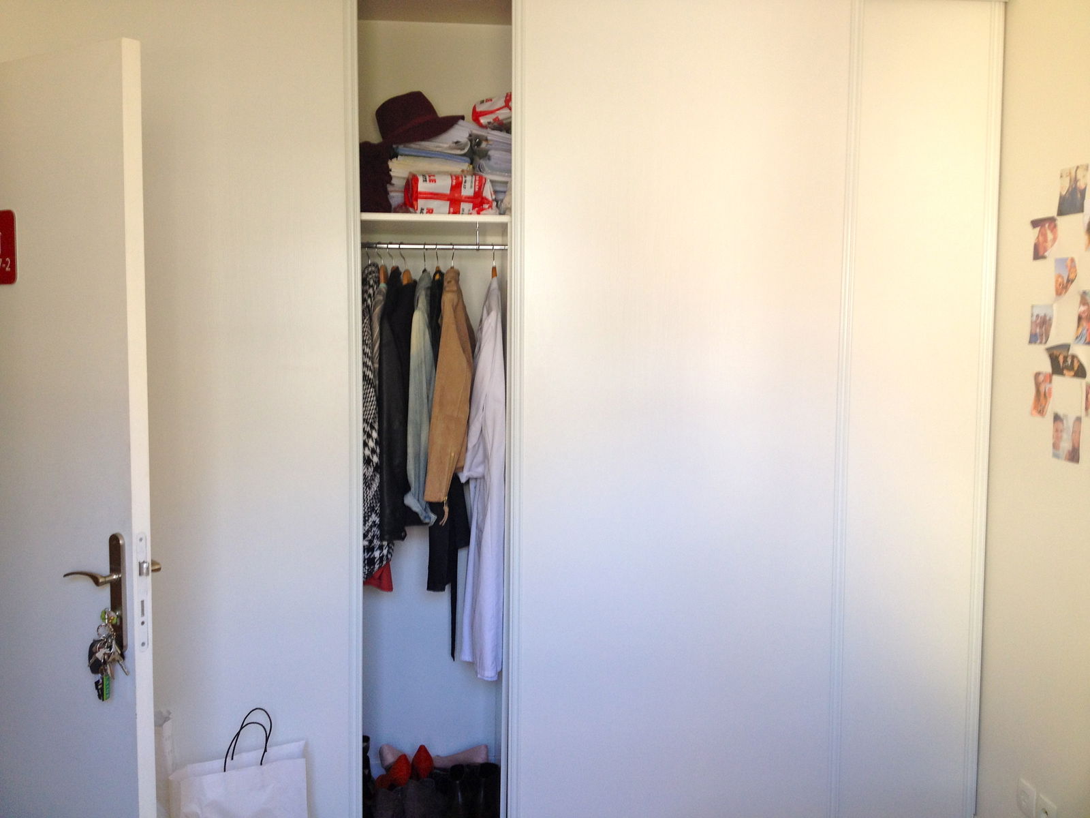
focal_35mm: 35
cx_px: 545
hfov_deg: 52.6
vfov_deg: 40.7
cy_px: 409
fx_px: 1102
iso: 50
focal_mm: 4.28
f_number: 2.4
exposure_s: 1/24
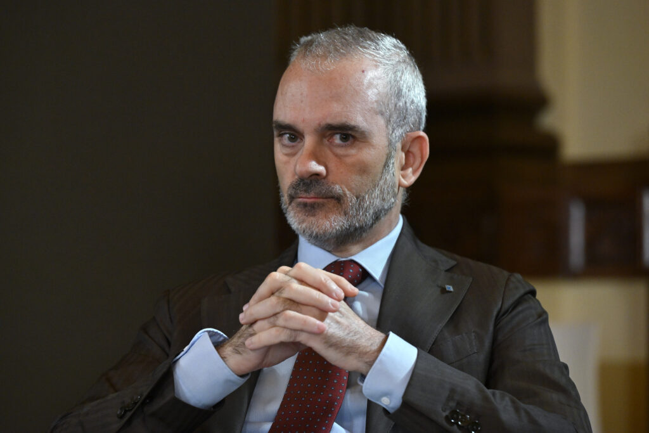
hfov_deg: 13.2
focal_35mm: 155
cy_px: 216
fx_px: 2795
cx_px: 324
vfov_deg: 8.9
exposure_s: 1/160
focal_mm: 155
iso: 3200
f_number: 4
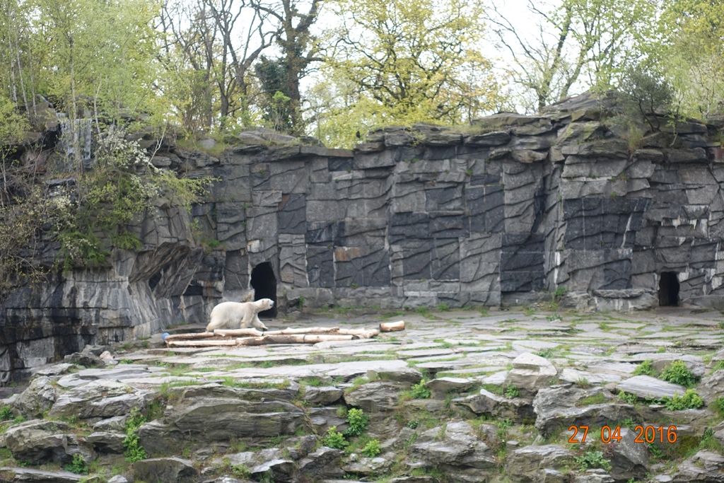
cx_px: 362
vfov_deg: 19.5
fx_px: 1408
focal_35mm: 70
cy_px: 242
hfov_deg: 28.8
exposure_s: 1/80
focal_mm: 25.7
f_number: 2.8
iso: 125
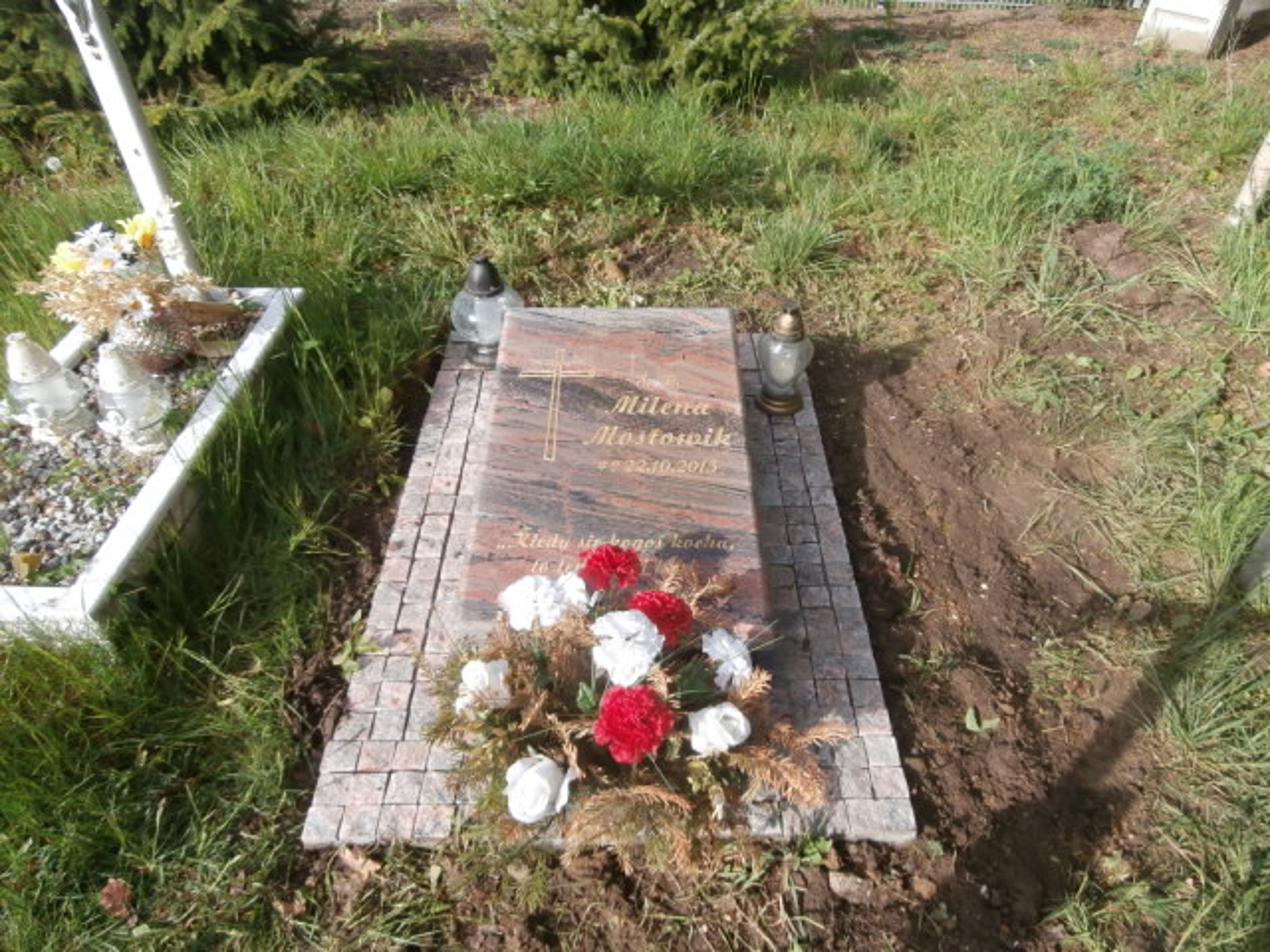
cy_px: 476
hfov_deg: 71.6
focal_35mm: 24
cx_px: 635
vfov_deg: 56.8
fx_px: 881
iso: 100
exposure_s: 1/500
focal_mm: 4.2
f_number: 3
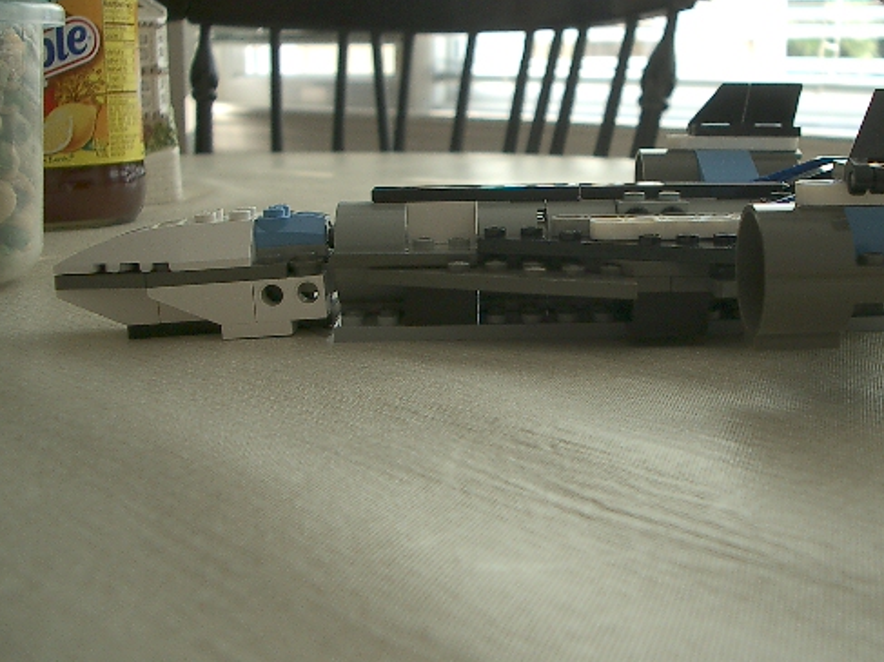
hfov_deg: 40.9
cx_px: 559
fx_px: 1174
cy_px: 270
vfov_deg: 31.4
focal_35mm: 46
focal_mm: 5.8
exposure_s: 1/125
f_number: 2.6
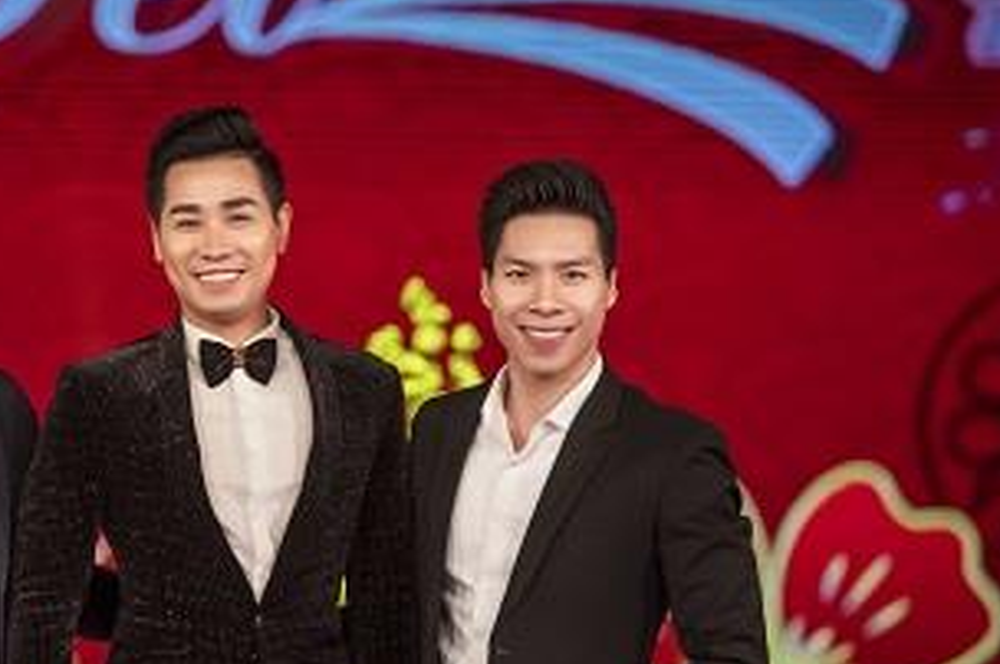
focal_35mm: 326
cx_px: 122
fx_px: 9046
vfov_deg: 4.2
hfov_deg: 6.3
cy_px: 365
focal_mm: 165
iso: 1250
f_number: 2.8
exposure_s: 1/200
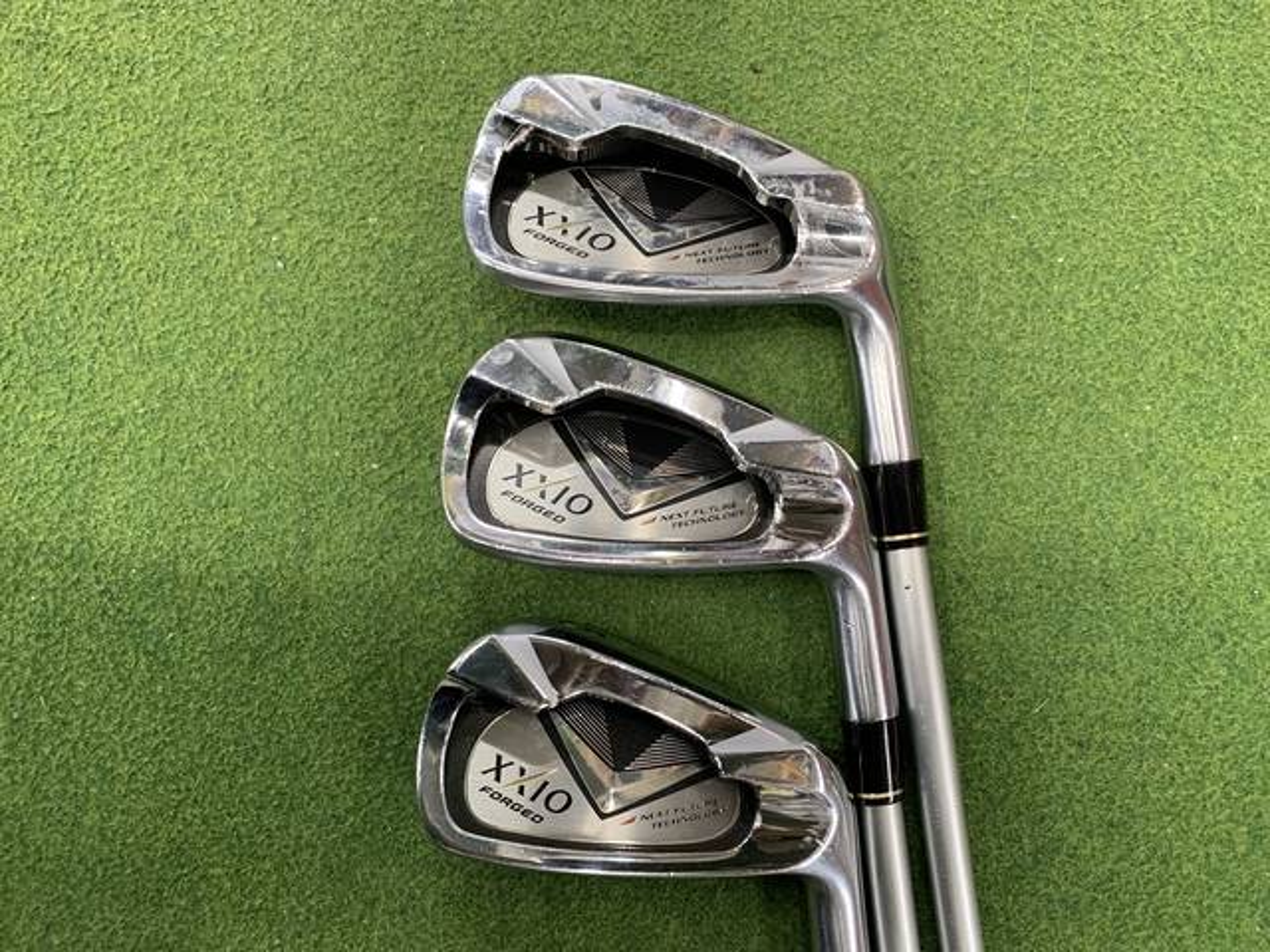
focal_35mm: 26
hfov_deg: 67.3
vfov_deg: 53.1
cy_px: 476
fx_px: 954
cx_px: 635
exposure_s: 1/60
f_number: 1.8
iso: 200
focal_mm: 4.25
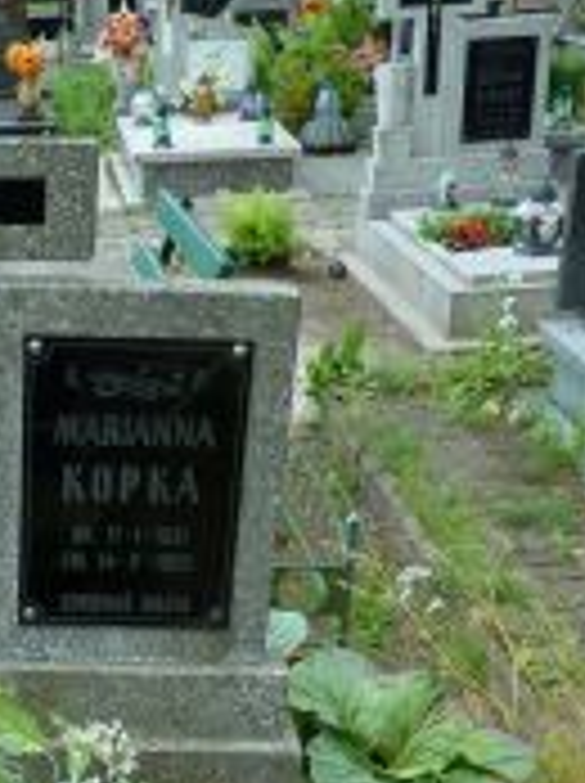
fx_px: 1559
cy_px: 950
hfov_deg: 20.6
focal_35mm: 69
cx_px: 0
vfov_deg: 25.3
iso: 80
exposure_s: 1/100
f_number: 3.3
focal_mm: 4.1
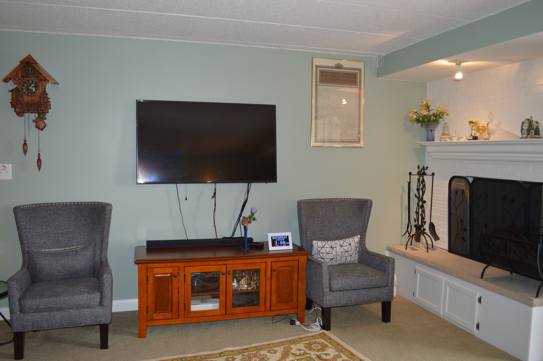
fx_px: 407
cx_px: 272
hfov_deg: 67.4
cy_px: 180
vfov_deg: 47.9
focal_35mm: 27
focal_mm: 18
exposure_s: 1/60
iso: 450
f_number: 3.5
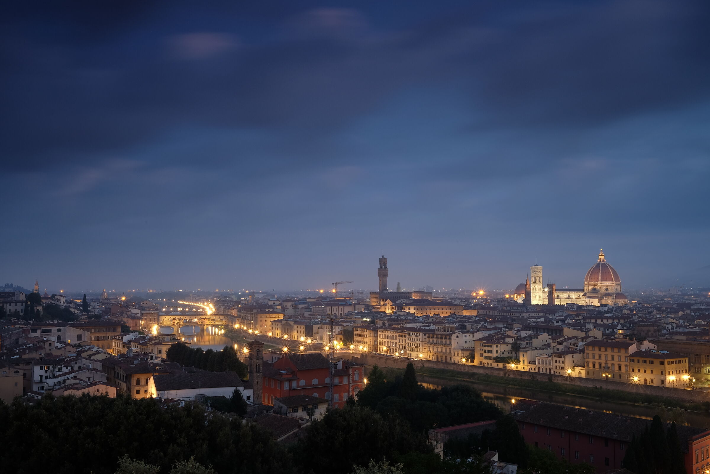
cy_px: 237
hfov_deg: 54.4
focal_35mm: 35
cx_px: 355
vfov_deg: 37.9
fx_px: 690
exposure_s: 30
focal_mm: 23
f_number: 16
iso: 200
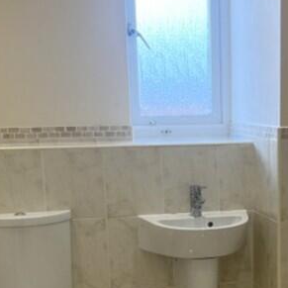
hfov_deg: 21.2
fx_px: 762
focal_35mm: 81
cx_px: 228
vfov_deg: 21.0
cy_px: 253
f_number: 1.6
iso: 64
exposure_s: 1/143
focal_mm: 5.1
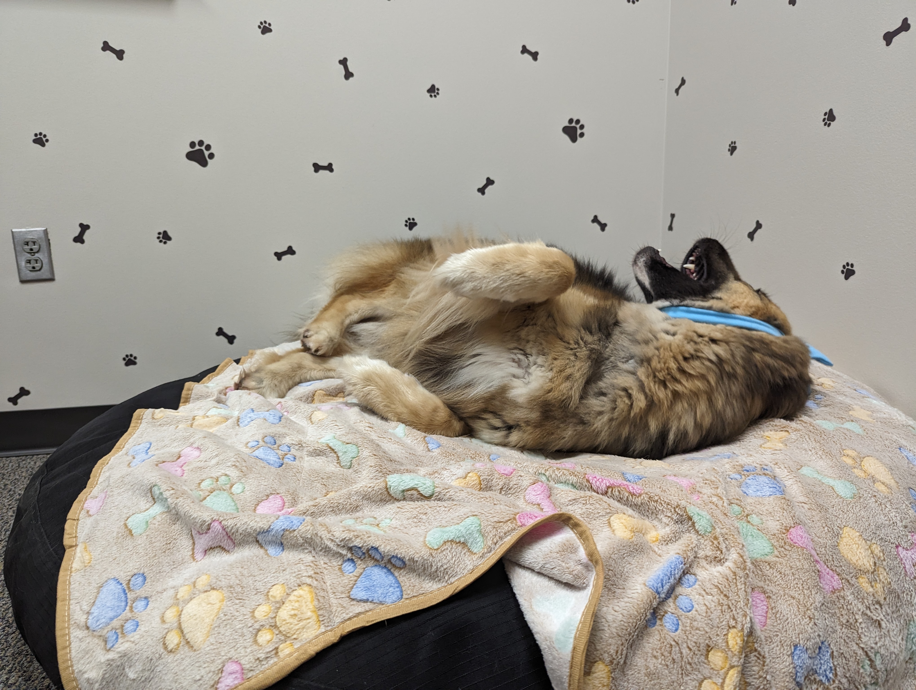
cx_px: 458
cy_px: 345
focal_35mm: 24
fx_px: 636
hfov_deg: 71.5
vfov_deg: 56.9
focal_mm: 6.81
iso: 342
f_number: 1.85
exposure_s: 1/120
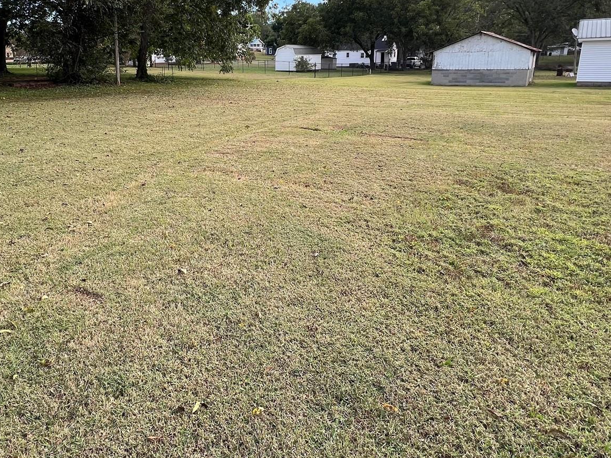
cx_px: 231
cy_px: 166
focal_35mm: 23
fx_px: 406
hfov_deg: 72.8
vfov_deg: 58.0
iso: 32
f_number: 1.8
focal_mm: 1.57
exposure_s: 1/246
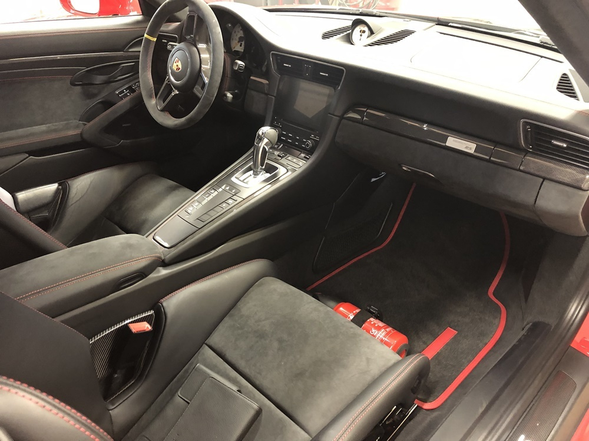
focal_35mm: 28
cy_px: 220
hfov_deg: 63.4
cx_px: 294
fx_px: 476
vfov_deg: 49.7
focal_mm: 4
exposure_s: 1/5
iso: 100
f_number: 1.8
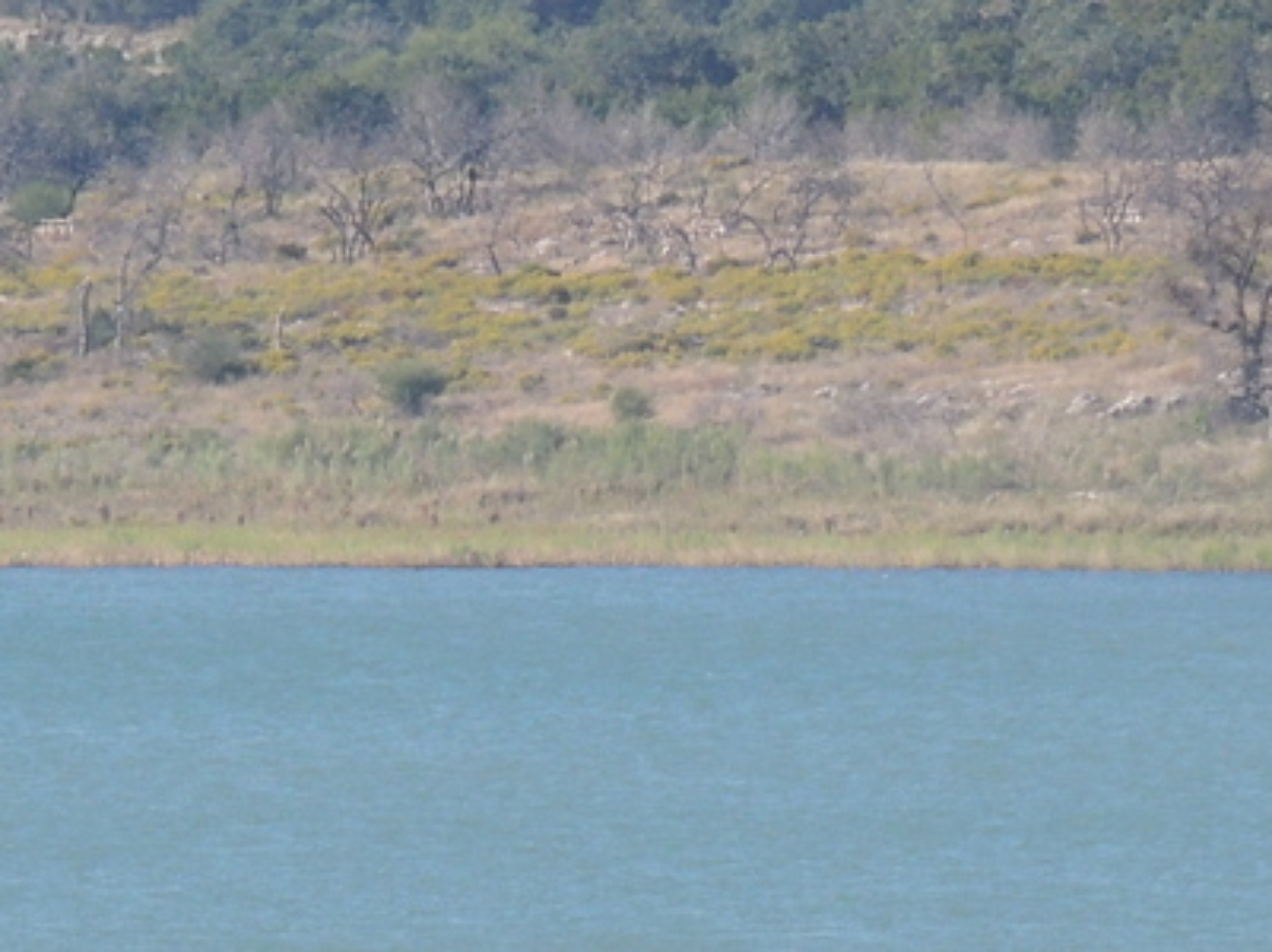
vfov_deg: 1.2
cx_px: 377
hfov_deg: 1.6
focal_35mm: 1278
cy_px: 838
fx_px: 46919
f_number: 4.8
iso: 200
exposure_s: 1/800
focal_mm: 71.3
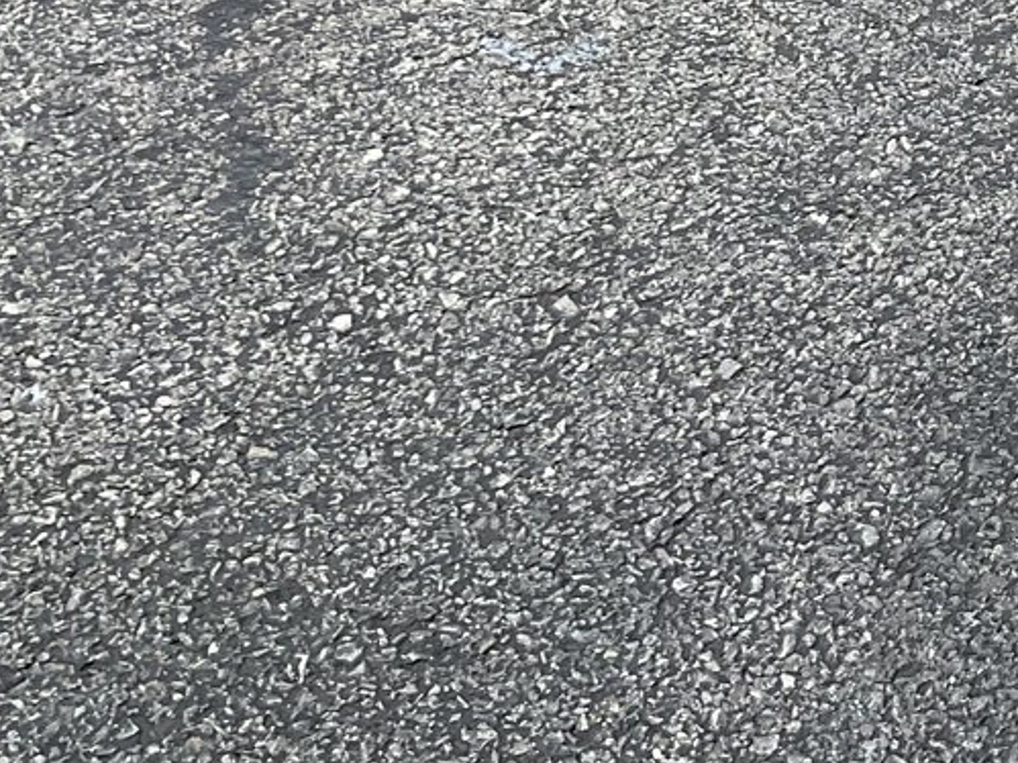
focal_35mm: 88
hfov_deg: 19.5
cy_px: -260
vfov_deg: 15.8
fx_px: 2587
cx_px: 1519
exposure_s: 1/268
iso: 16
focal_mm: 3
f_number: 1.8
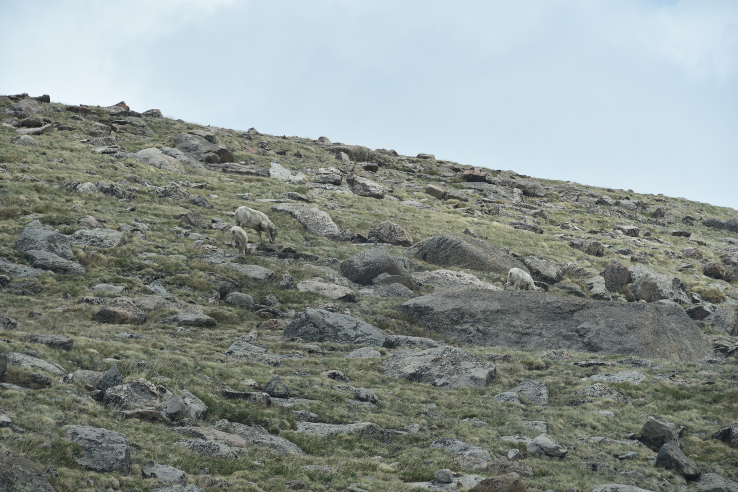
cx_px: 369
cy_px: 246
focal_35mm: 170
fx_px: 3486
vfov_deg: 8.1
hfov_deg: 12.1
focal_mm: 170
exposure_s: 1/400
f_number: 8
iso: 100
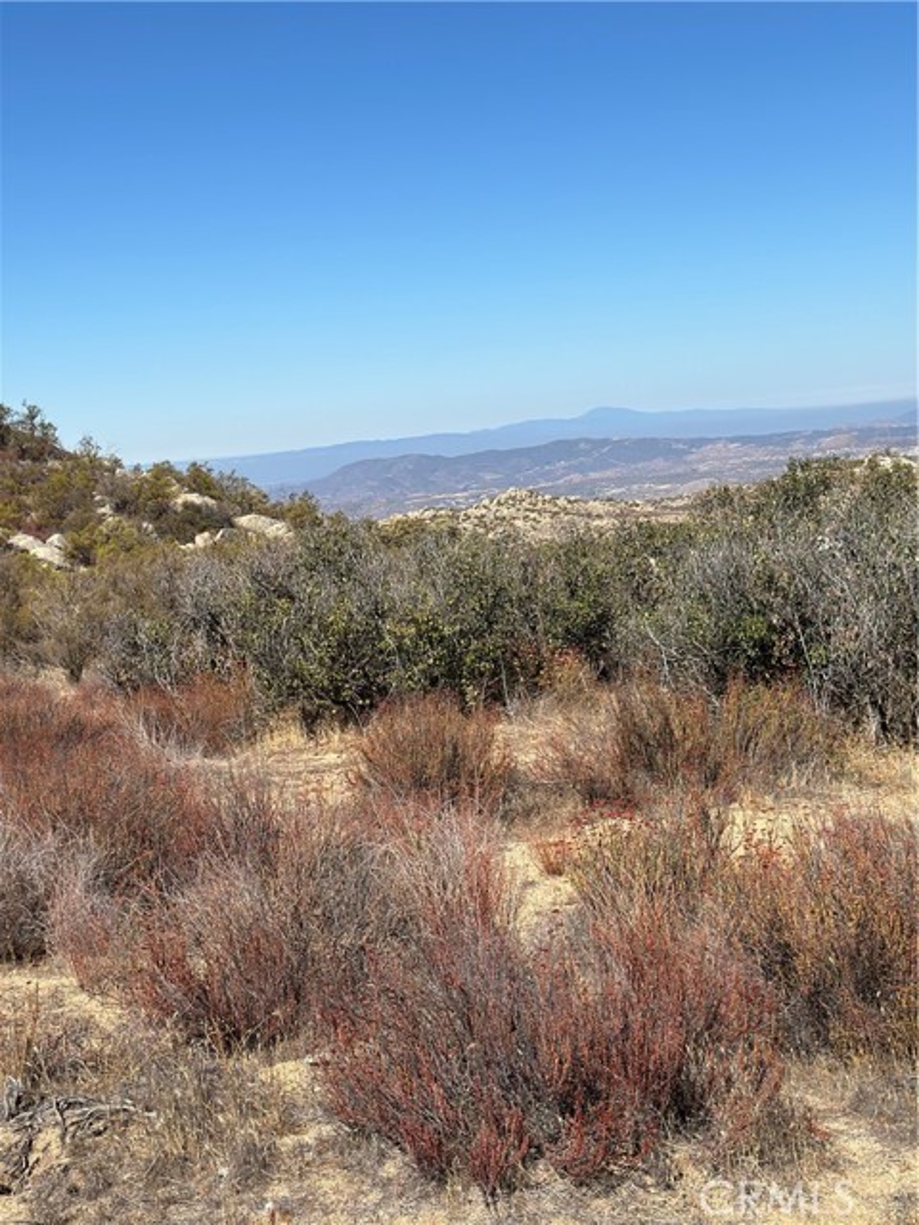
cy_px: 612
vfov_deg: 39.7
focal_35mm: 48
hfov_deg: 30.3
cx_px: 460
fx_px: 1699
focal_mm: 6.86
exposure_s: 1/6623
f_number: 1.78
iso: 80
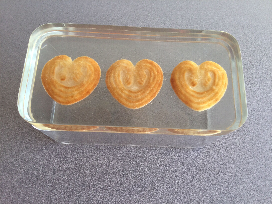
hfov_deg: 58.4
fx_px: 244
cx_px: 136
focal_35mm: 31
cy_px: 102
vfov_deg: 45.4
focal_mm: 3.3
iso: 25
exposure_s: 1/50
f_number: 2.4
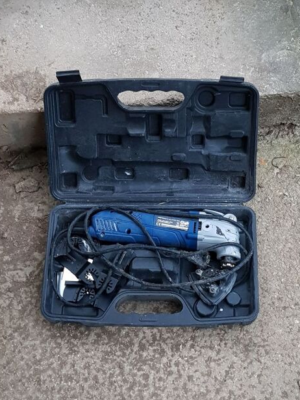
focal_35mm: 27
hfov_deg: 51.4
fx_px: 312
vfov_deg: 65.3
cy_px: 206
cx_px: 149
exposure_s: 1/10
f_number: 1.7
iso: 250
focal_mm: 4.2
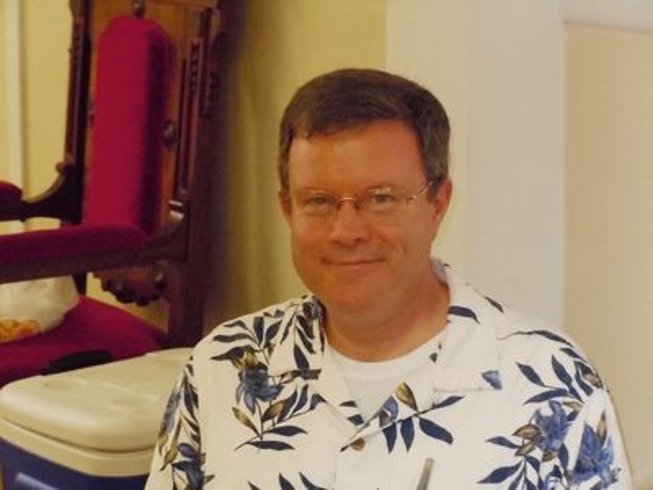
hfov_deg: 16.4
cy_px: 245
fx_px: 2264
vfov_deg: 12.3
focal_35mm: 120
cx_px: 326
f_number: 5.4
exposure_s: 1/50
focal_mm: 21.5
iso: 1000
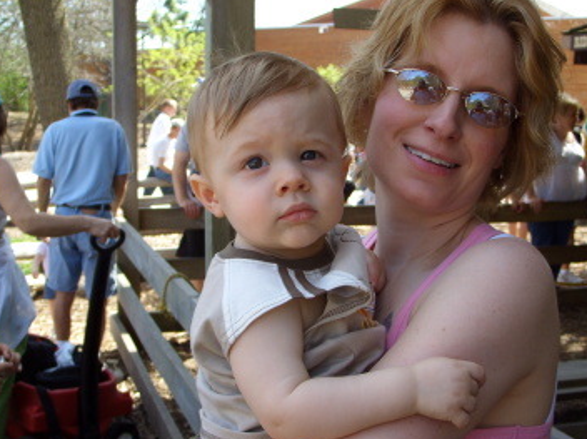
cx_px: 300
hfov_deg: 35.0
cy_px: 236
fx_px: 931
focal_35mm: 55
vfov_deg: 26.5
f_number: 2.9
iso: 50
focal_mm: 8.86
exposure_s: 1/260
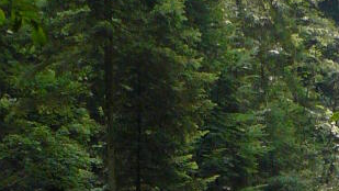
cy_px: 668
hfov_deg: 11.7
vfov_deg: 5.9
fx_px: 1645
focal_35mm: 183
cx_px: 267
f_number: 4.5
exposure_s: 1/200
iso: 200
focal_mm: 6
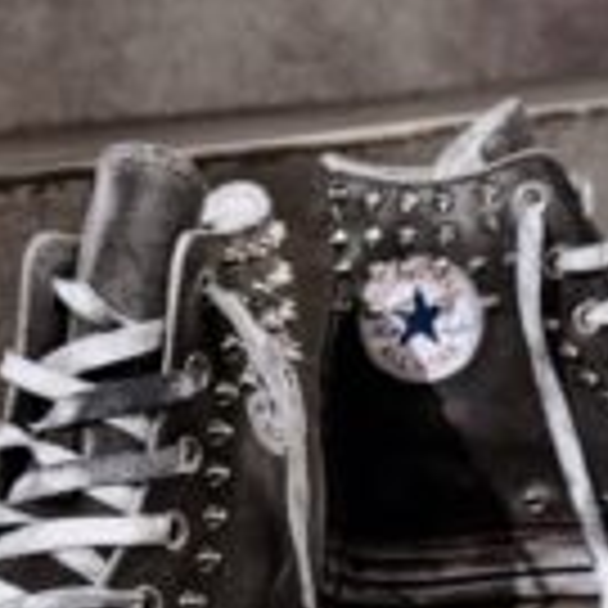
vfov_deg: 26.9
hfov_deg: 27.3
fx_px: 1252
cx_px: 302
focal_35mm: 63
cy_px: 464
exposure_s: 1/50
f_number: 1.78
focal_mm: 6.76
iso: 125
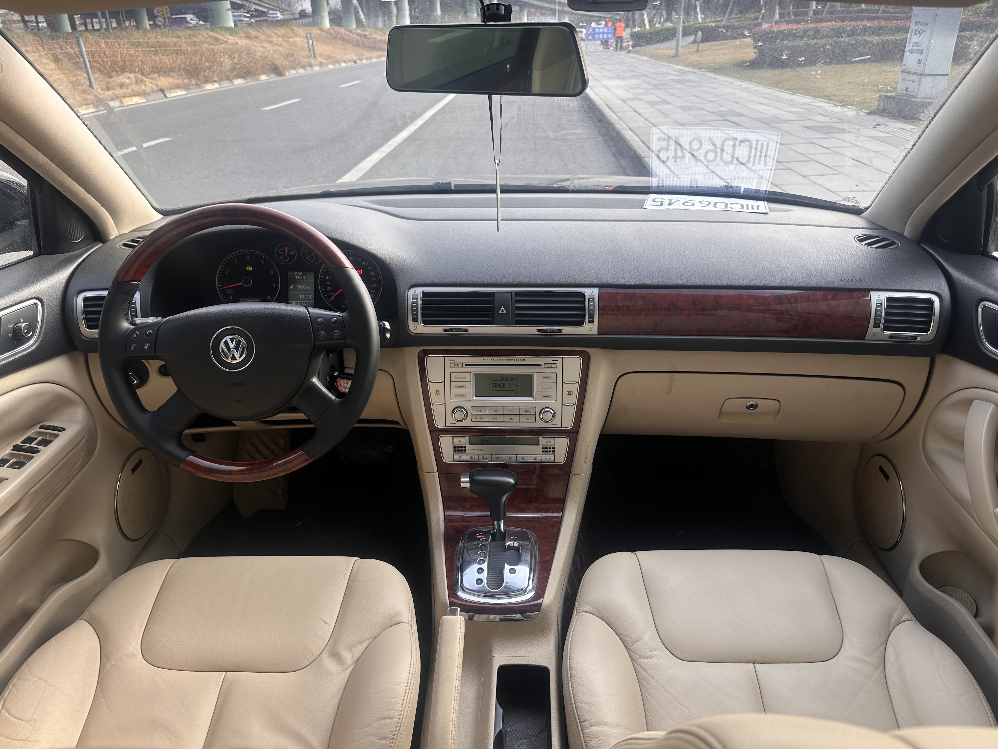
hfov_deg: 71.6
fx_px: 692
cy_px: 374
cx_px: 499
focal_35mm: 24
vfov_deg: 56.8
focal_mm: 6.86
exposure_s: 1/284
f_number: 1.78
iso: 80
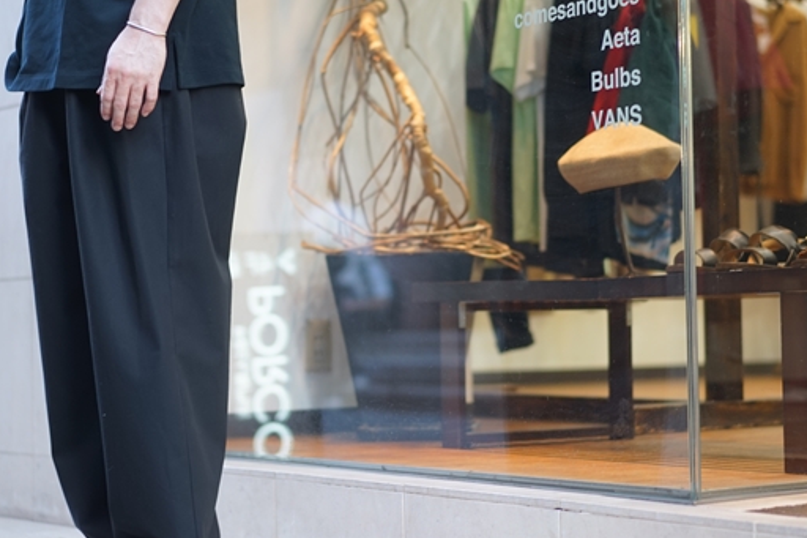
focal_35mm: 86
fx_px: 1927
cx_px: 415
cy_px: 244
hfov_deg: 23.7
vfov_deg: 15.9
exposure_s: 1/60
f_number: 1.8
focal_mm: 55
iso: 200
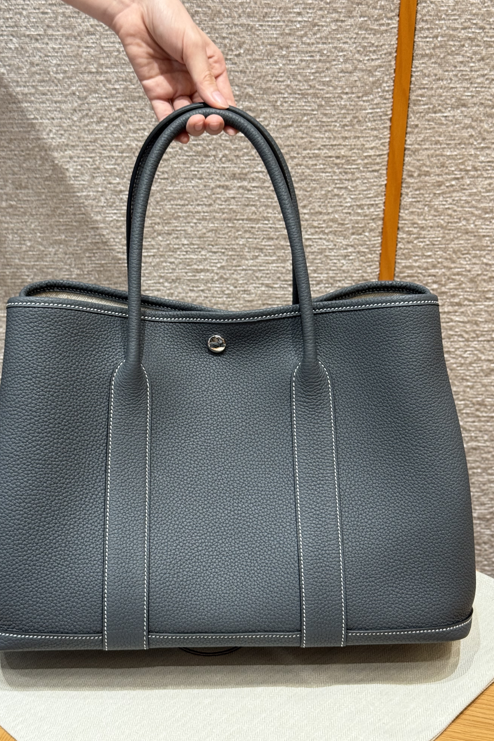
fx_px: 1050
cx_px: 225
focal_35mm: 51
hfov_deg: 26.5
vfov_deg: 38.9
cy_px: 375
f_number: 1.78
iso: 80
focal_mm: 6.76
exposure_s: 1/50
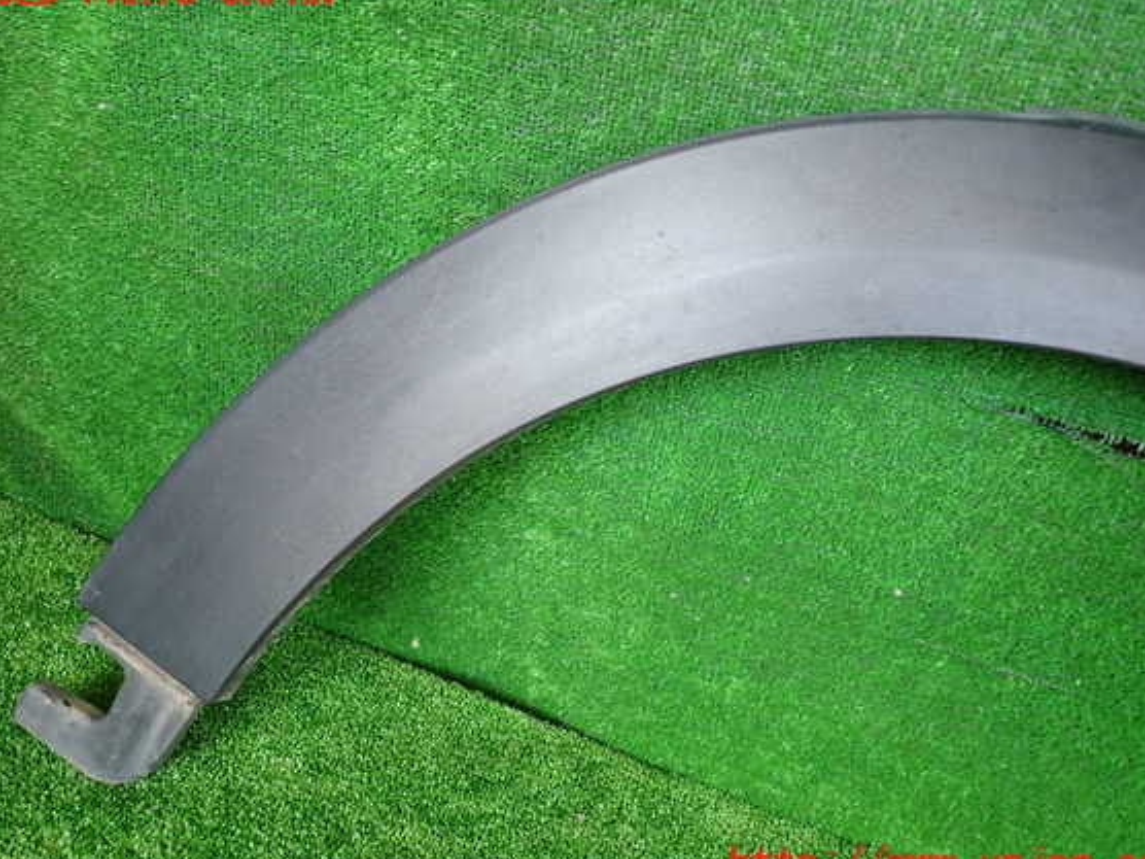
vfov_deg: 51.4
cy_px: 428
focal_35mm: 27
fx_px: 893
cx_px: 577
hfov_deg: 65.3
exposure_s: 1/100
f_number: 2
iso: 200
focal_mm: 4.5
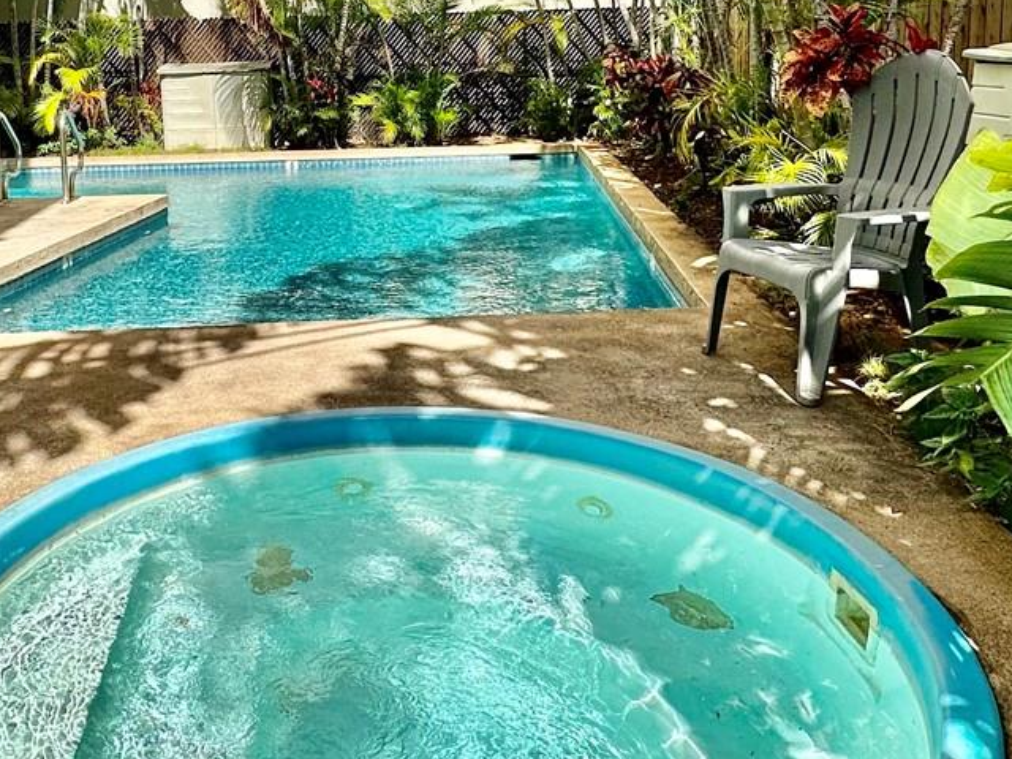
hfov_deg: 52.0
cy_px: 169
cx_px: 367
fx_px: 1023
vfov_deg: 39.3
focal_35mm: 35
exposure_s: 1/1770
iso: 50
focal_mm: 2.22
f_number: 2.2
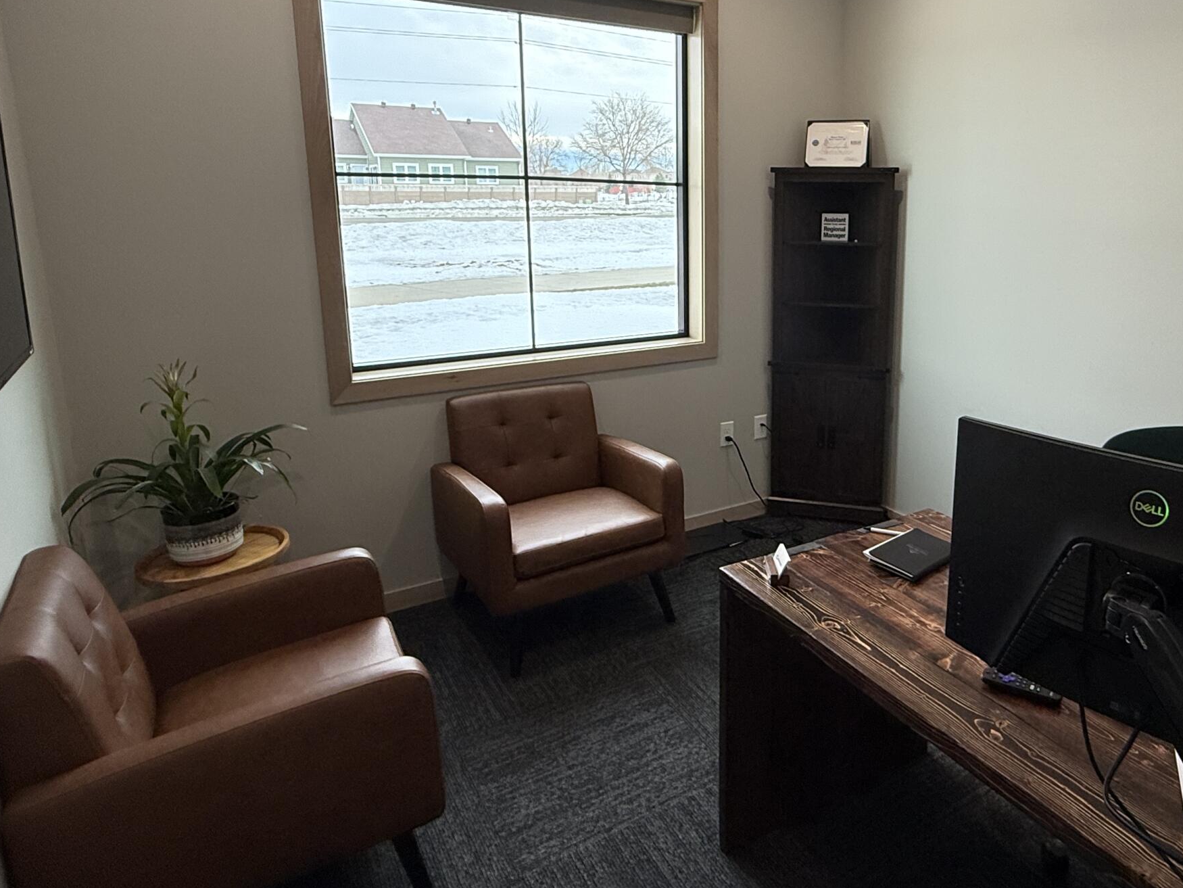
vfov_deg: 56.4
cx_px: 769
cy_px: 352
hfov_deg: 69.9
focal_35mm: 24
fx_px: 820
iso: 160
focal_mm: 2.22
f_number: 2.2
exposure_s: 1/120
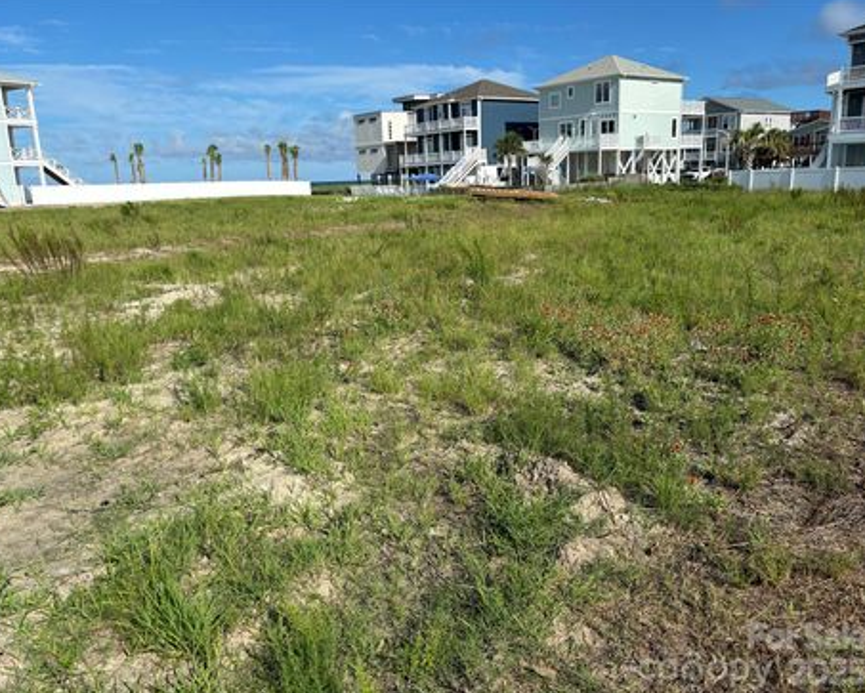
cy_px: 352
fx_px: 717
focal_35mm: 28
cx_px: 424
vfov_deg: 51.6
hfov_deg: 62.2
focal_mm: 5.96
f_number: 1.6
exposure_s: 1/4082
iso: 50
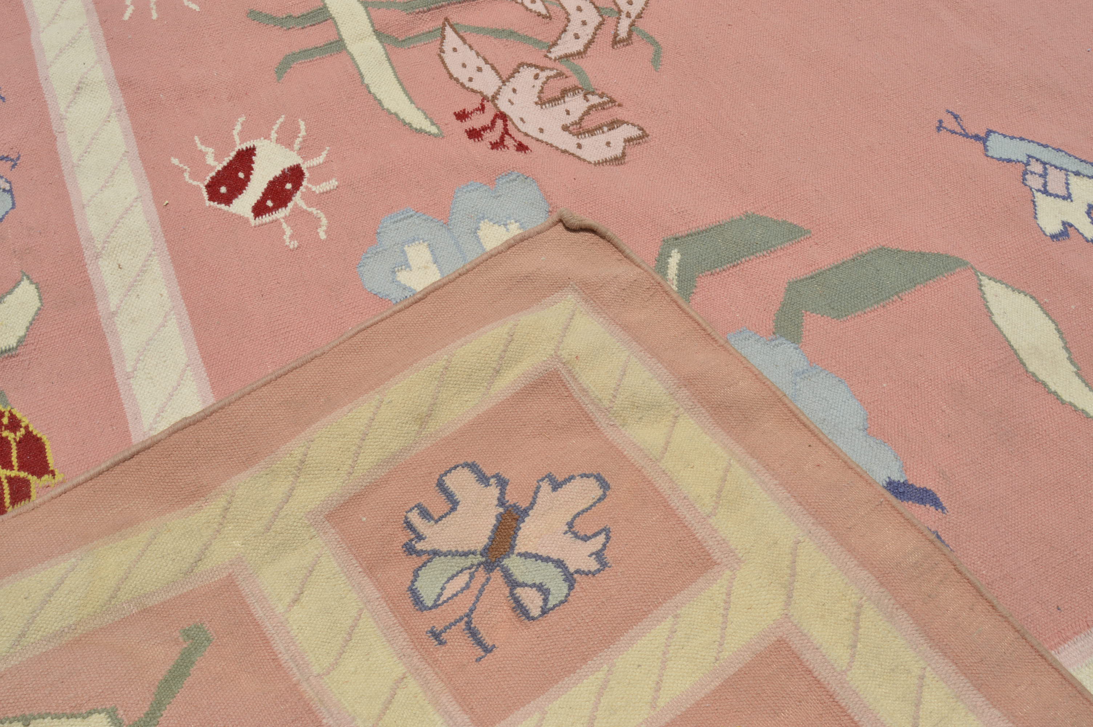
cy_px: 364
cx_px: 546
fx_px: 1092
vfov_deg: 36.8
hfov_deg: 53.2
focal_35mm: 36
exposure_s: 1/200
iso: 100
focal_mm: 24
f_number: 13
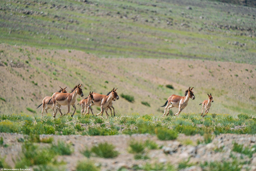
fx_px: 4266
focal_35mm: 600
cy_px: 86
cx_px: 128
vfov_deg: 2.3
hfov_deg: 3.4
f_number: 4
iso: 500
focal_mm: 600
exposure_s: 1/6400
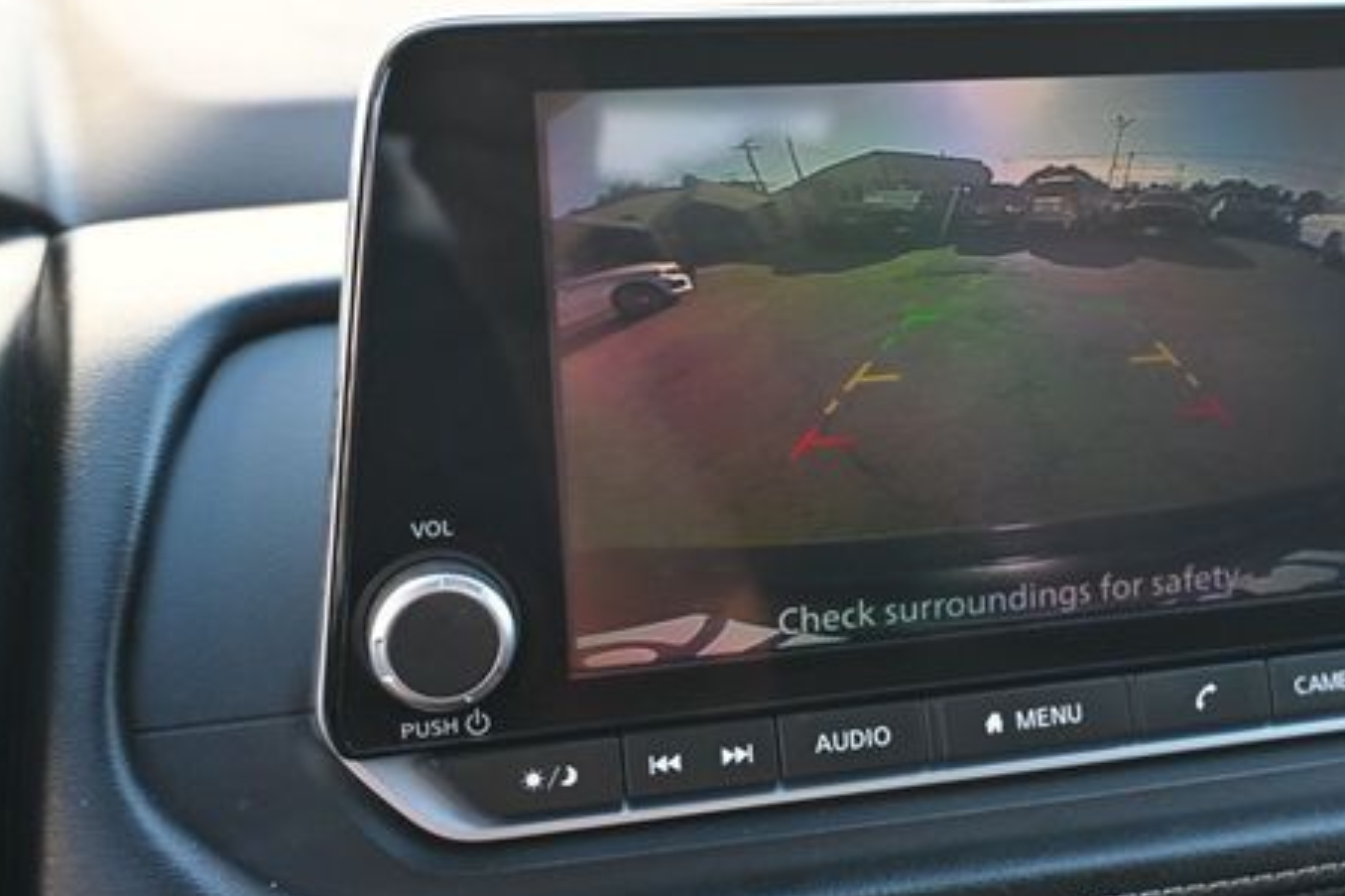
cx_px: 934
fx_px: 1944
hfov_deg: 37.6
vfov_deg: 25.9
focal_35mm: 52
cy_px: 396
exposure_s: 1/125
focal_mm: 24.5
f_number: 4.2
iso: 500
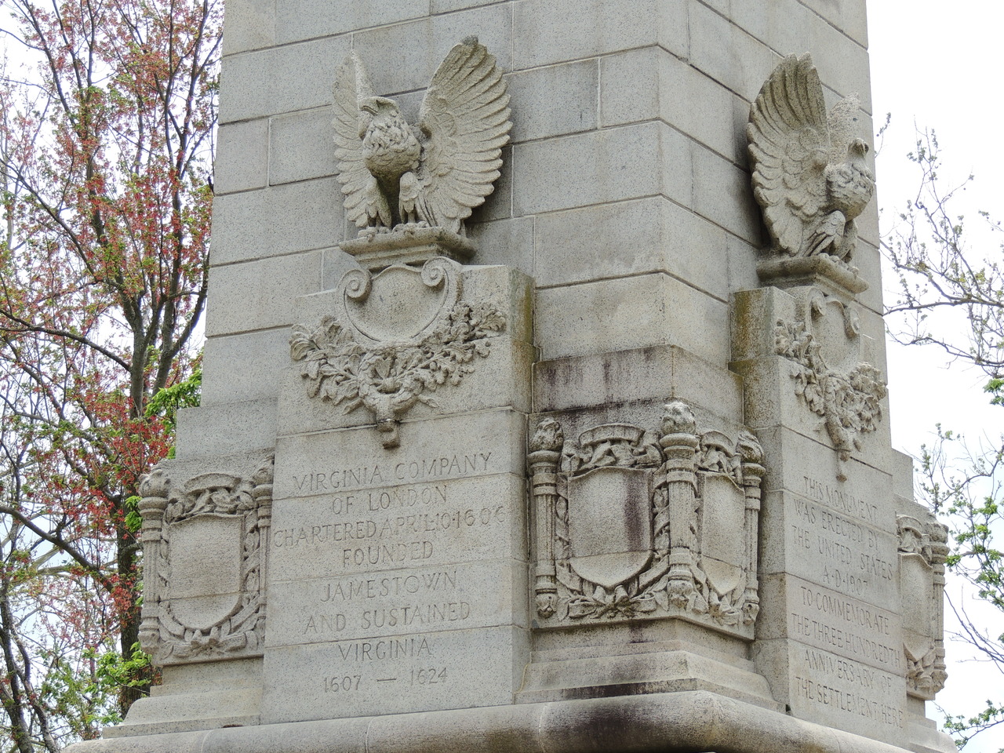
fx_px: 3480
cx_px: 502
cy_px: 376
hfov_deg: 16.4
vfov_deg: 12.3
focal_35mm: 120
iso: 100
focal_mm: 21.4
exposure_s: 1/500
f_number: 4.2
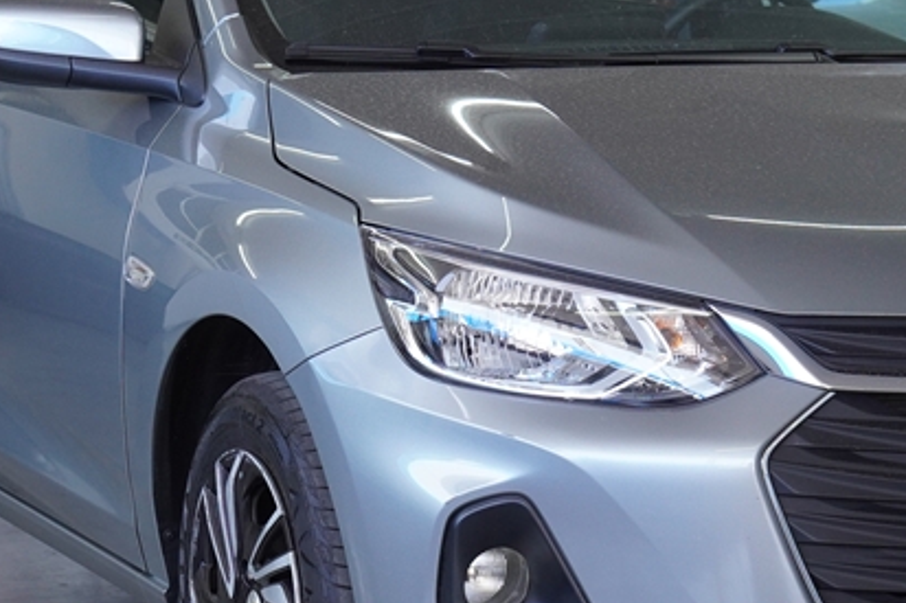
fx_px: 3371
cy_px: 332
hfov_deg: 15.3
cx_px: 634
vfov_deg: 10.2
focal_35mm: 134
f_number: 4
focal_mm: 36
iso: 640
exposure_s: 1/160
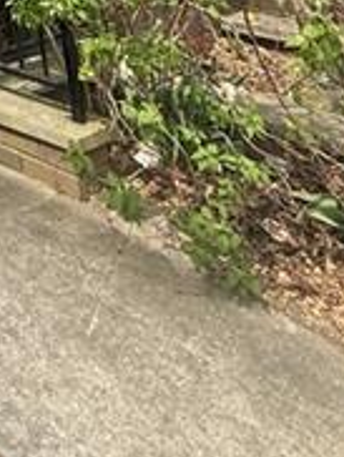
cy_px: -367
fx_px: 780
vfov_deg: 21.4
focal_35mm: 59
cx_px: -264
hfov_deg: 19.2
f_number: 2.2
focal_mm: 2.22
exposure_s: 1/400
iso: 50
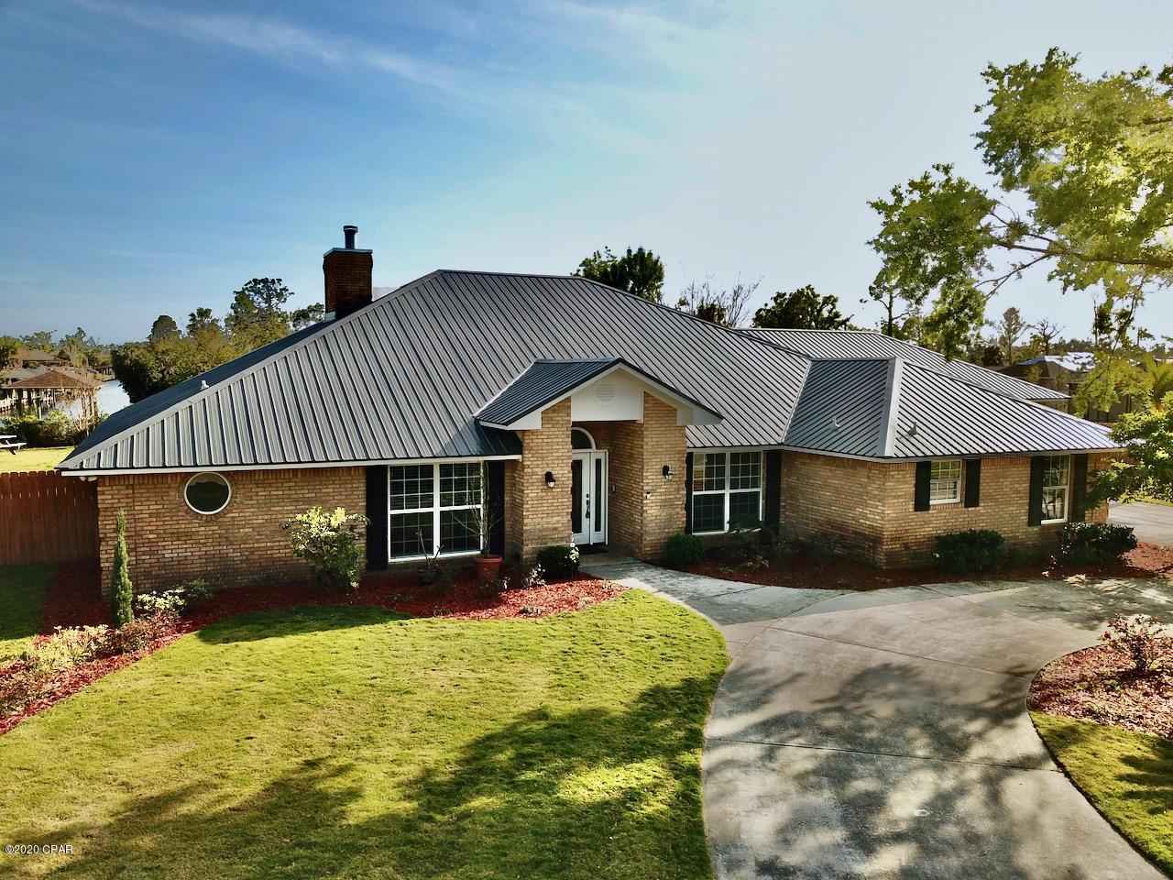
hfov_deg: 67.3
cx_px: 586
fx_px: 881
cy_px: 440
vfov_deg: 53.1
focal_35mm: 26
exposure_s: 1/791
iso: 100
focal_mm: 4.73
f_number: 2.2
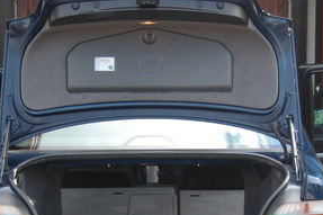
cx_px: 154
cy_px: 201
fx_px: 959
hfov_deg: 19.1
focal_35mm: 107
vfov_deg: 12.7
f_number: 4.5
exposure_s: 1/320
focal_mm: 32
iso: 400
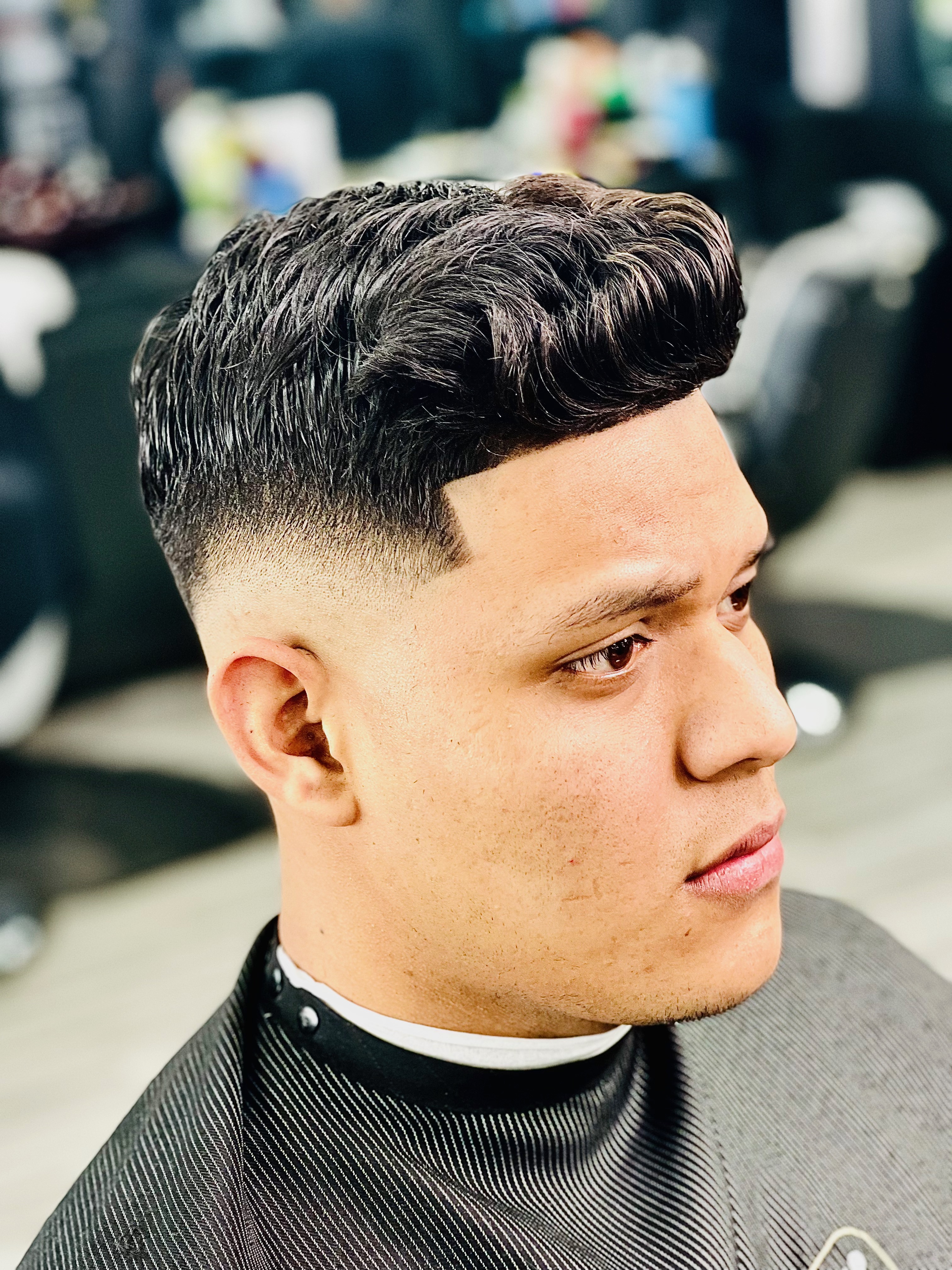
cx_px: 476
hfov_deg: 22.9
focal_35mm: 64
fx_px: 2347
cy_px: 635
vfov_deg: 30.3
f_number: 2.2
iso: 160
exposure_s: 1/60
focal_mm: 7.5
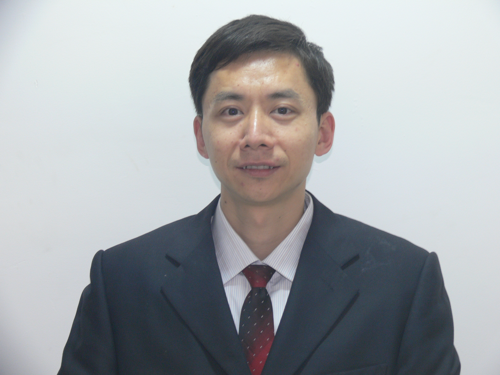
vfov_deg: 16.6
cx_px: 250
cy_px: 188
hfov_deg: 22.0
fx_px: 1286
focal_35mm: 89
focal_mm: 18.7
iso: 100
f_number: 3.2
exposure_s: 1/4
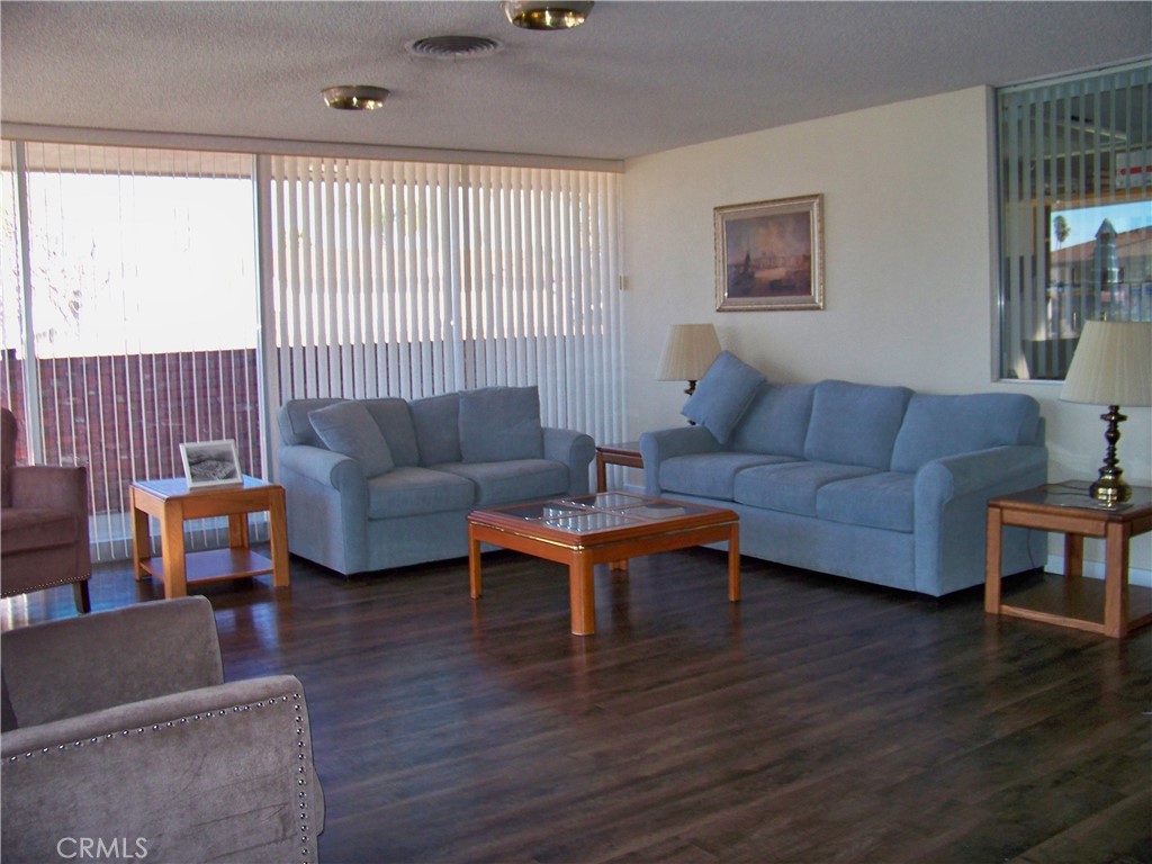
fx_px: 1098
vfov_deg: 42.9
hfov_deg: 55.4
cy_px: 432
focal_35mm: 33
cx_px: 576
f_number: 2.8
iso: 200
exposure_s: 1/30
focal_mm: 5.85
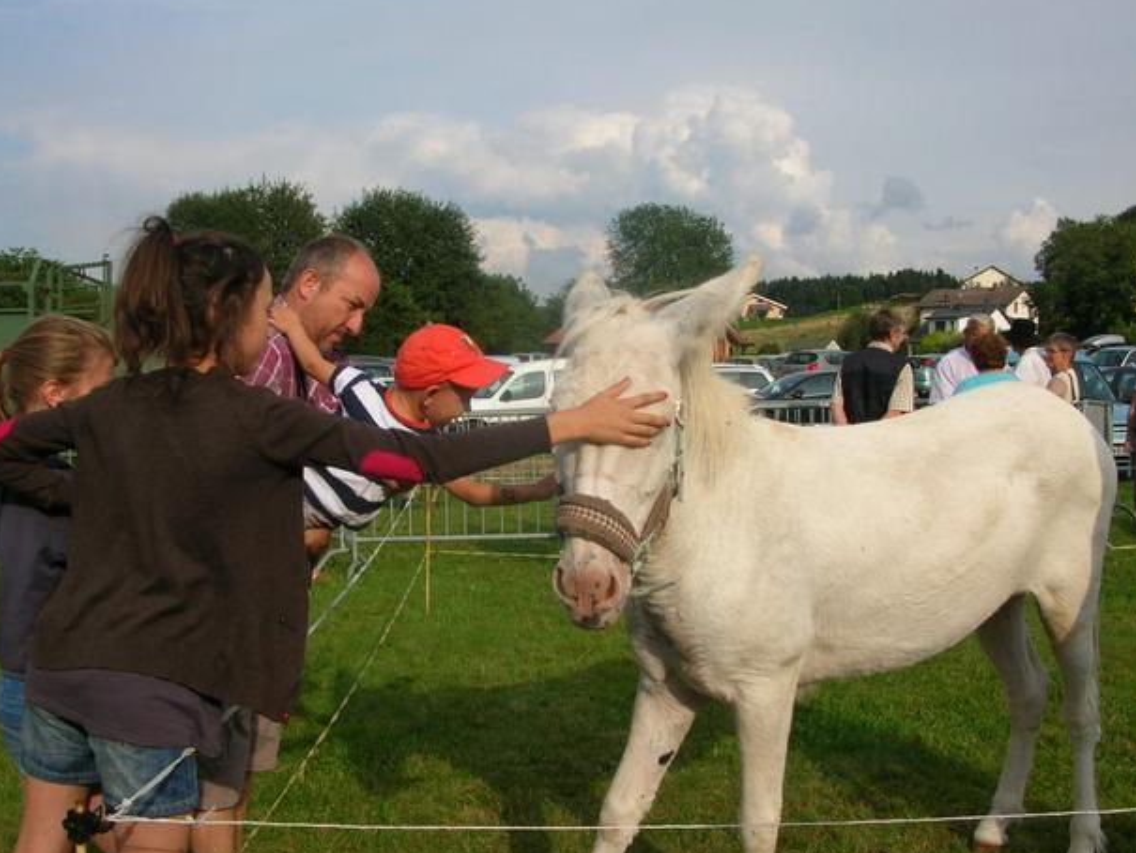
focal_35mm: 37
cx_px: 560
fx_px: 1214
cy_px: 442
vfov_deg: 38.7
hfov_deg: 50.1
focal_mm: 5.8
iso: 50
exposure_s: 1/282
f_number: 5.6
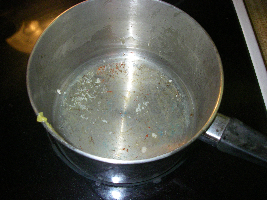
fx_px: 293
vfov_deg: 37.7
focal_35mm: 38
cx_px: 134
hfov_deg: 49.0
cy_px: 100
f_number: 3.3
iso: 400
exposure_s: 1/50
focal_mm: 6.3
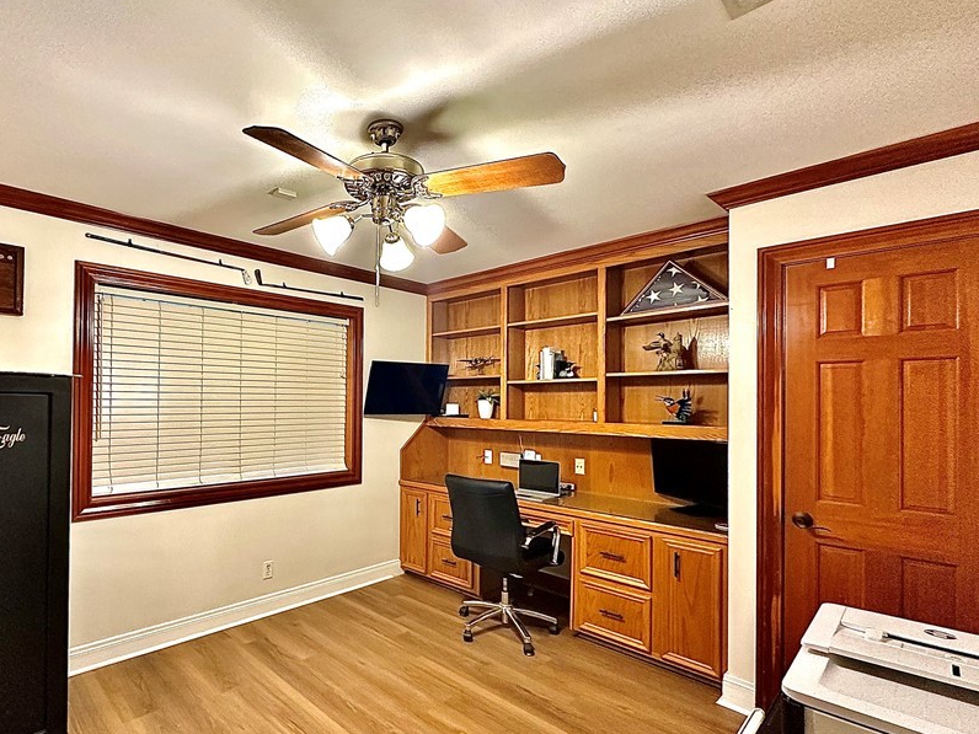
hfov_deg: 86.1
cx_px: 369
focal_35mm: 18
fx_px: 509
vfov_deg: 71.4
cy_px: 400
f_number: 2.2
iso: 400
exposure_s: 1/60
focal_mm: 2.22
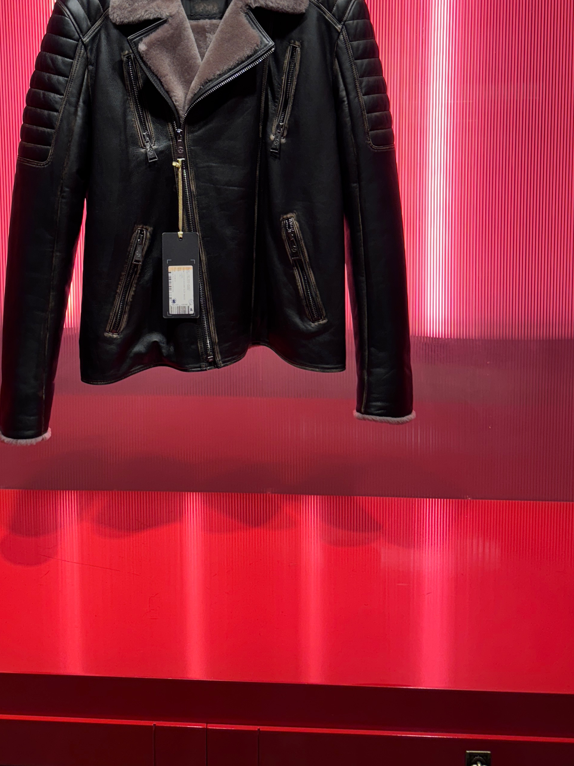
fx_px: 840
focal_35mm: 38
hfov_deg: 37.6
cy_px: 200
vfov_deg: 47.3
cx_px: 226
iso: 100
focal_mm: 6.76
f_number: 1.78
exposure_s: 1/100
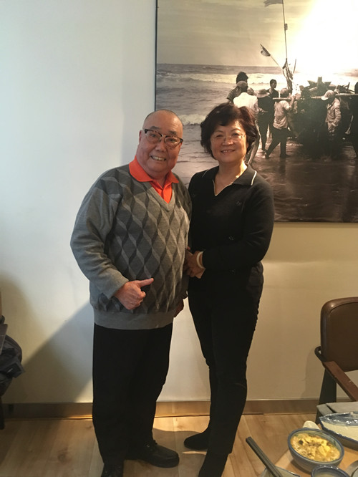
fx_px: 400
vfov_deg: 61.6
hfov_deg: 48.3
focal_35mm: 29
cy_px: 238
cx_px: 179
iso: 200
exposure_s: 1/25
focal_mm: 4.15
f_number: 2.2
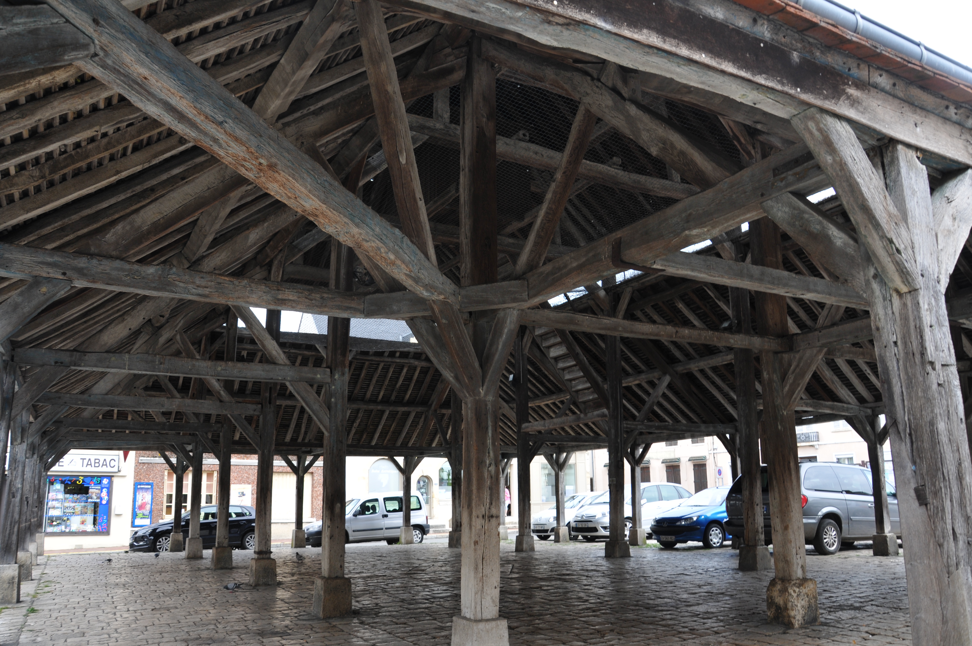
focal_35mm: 27
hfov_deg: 67.4
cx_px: 486
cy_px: 323
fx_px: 728
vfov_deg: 47.8
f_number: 6.3
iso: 200
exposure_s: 1/160
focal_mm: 18
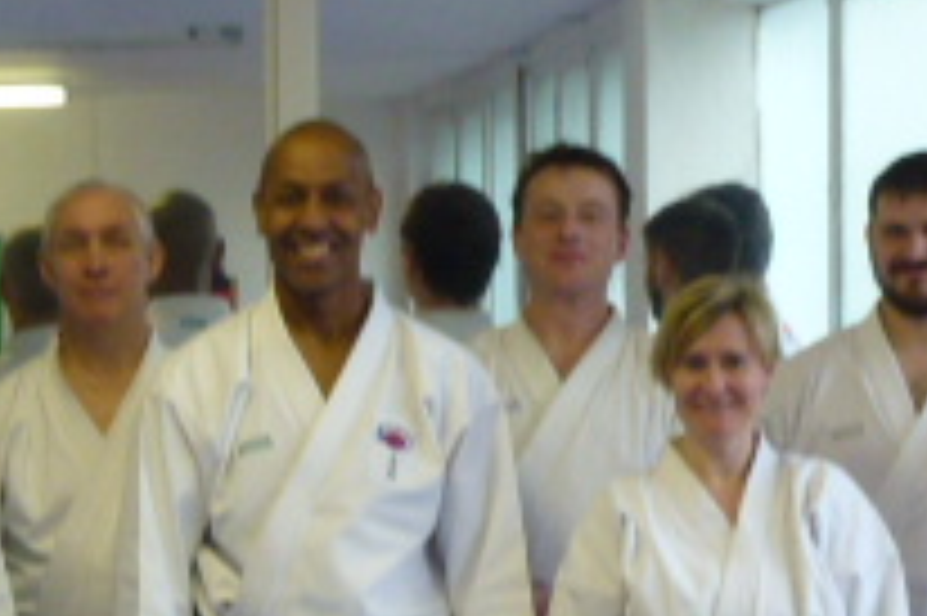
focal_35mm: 123
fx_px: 3165
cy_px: 800
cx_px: 0
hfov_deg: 16.3
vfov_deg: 10.9
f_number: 3.8
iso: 200
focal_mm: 6.8
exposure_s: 1/80
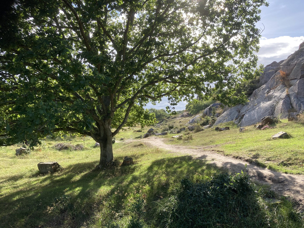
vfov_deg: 49.7
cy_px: 114
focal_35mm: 28
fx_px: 246
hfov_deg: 63.4
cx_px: 152
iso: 20
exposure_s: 1/716
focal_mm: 3.99
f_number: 1.8
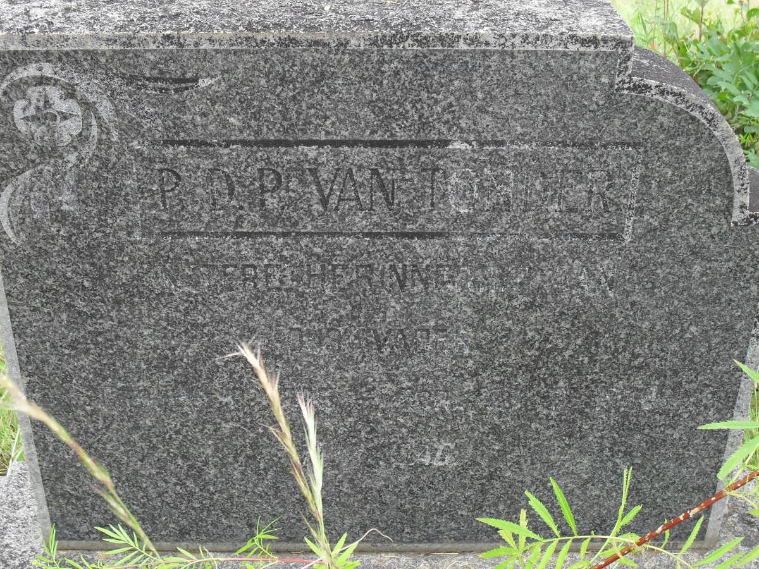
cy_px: 284
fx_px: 1074
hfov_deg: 38.9
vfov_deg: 29.7
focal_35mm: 49
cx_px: 380
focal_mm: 8.7
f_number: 3.9
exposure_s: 1/60
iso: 100
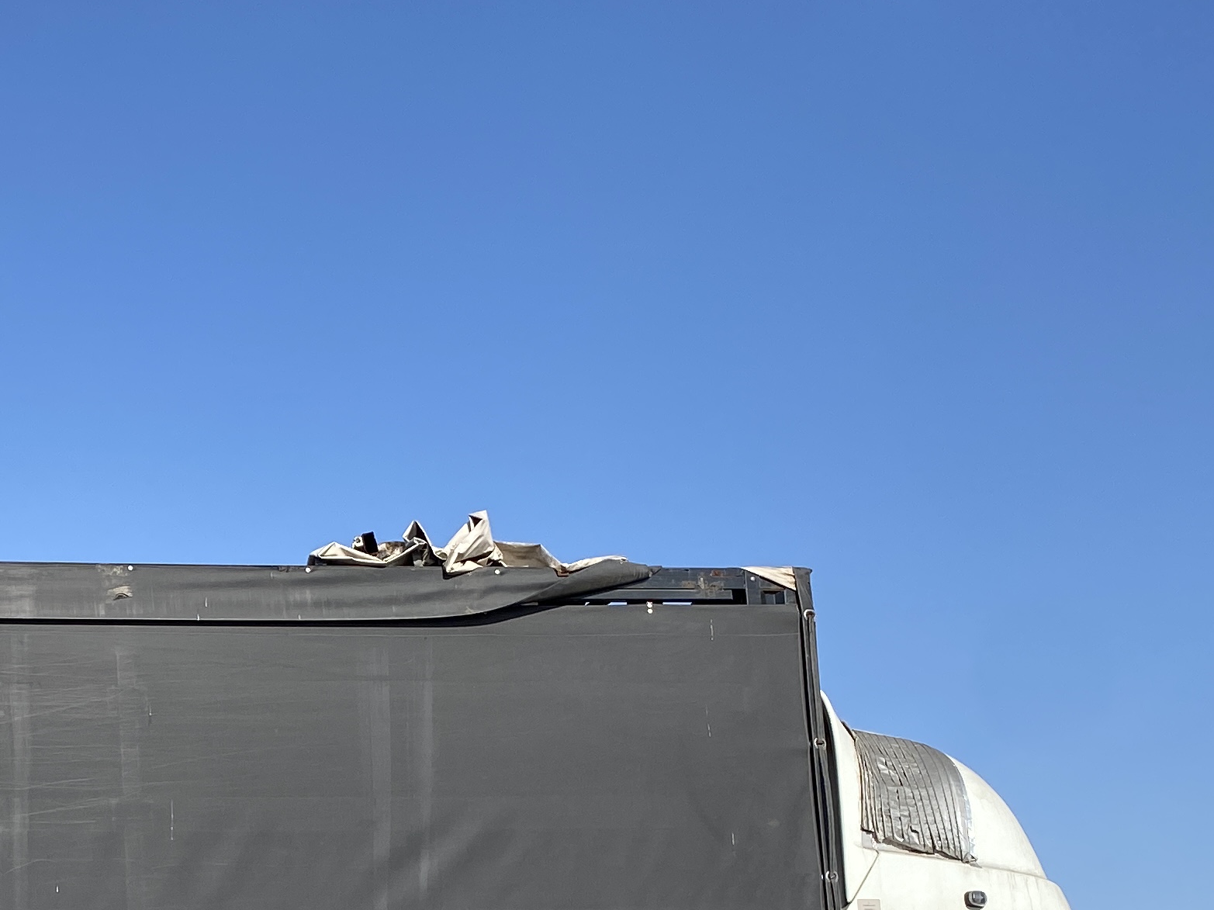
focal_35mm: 67
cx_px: 12
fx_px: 2349
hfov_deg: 27.4
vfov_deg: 21.3
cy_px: 880
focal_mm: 4.25
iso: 32
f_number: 1.8
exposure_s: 1/2967
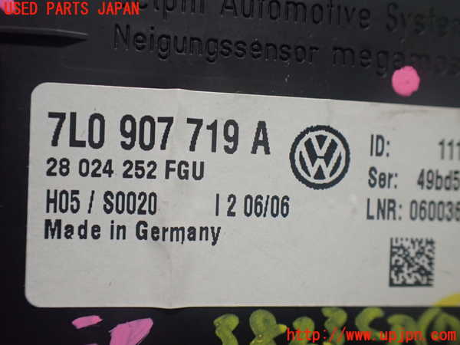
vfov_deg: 46.8
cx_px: 230
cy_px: 172
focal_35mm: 30
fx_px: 399
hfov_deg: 60.0
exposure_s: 1/100
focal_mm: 5.4
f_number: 2.3
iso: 800
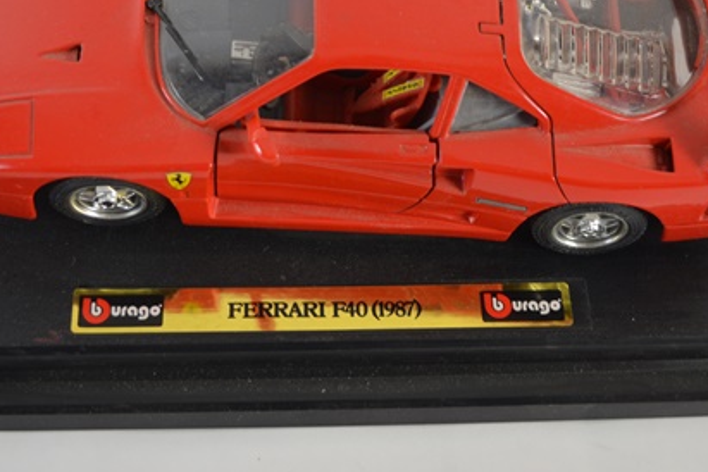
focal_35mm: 70
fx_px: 1377
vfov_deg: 19.4
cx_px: 351
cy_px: 145
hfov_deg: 28.8
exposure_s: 1/60
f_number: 4.8
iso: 560
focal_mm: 32
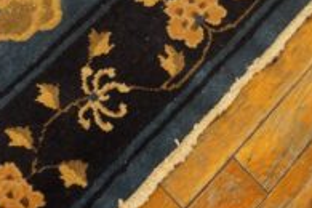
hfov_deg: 22.8
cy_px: -46
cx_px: -48
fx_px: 719
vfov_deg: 15.8
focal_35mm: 83
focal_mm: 18
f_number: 4
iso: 1600
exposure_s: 1/60
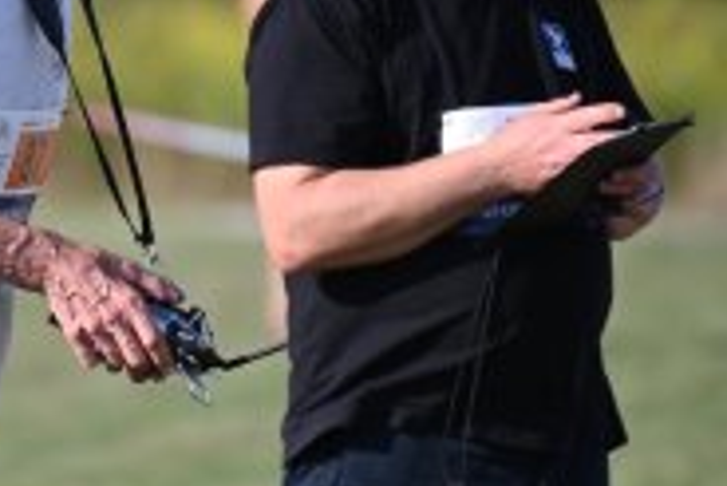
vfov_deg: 1.3
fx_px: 21806
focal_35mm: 1079
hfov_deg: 1.9
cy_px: 273
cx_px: 97
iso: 640
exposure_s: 1/2000
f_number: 6.3
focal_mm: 400
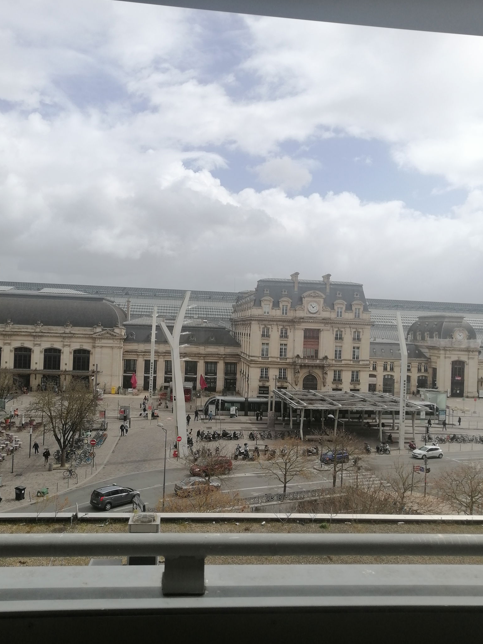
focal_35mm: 27
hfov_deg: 51.4
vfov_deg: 65.3
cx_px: 234
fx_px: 502
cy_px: 322
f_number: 1.8
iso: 50
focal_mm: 3.95
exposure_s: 1/2506
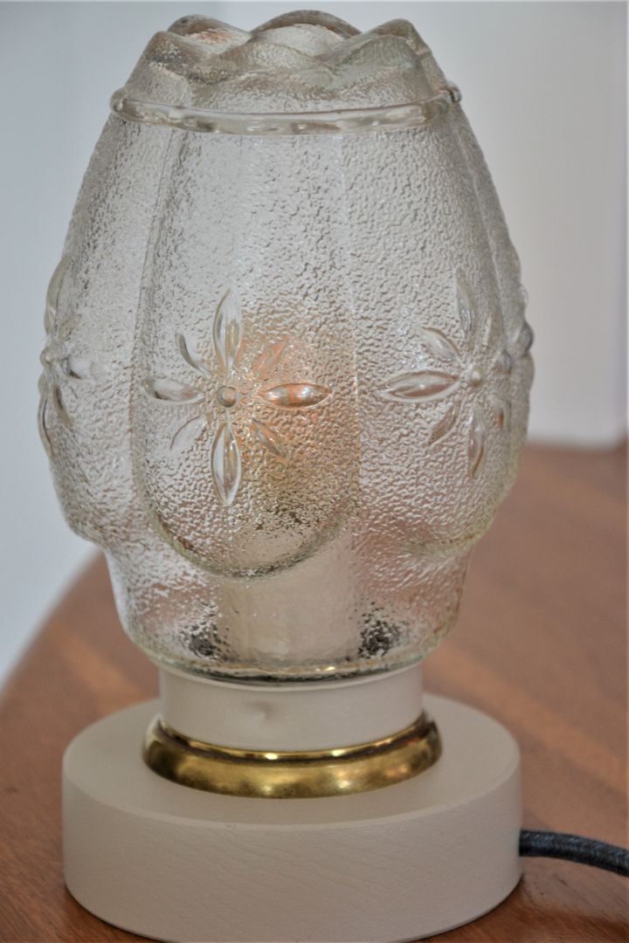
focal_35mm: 138
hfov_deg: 9.9
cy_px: 472
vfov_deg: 14.9
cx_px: 314
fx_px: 3616
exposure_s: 1/125
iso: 900
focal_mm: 92
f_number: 5.6
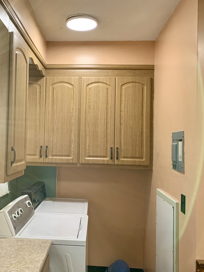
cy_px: 137
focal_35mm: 35
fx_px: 275
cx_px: 76
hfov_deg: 40.4
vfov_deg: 52.6
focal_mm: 4.25
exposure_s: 1/121
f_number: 1.8
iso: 64
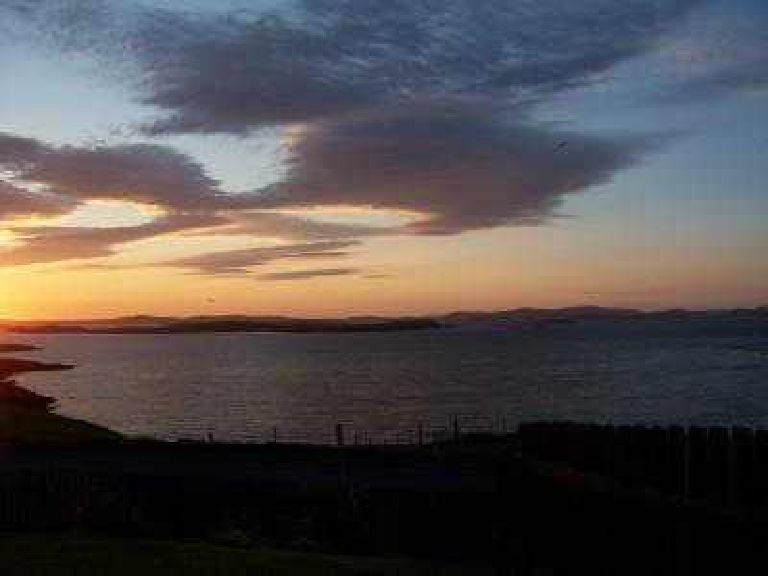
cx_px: 384
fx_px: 732
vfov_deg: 42.9
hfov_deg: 55.4
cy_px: 288
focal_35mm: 33
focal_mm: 5.5
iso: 80
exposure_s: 1/250
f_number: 3.4
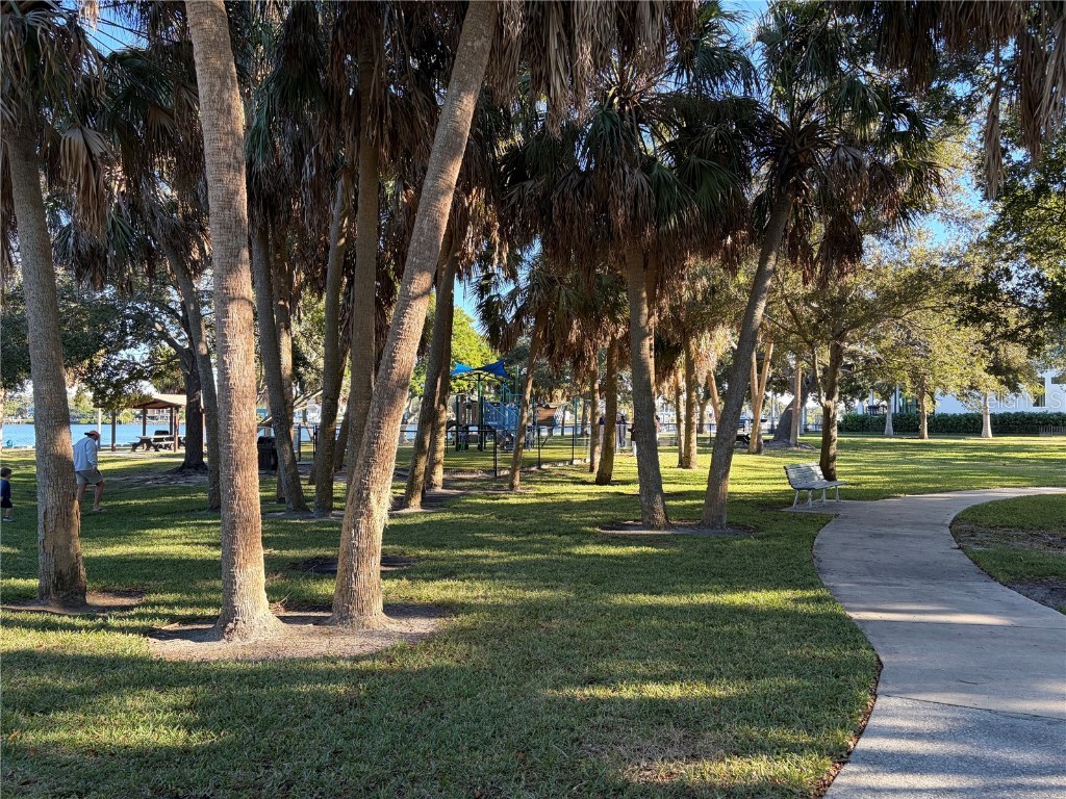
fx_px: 801
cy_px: 400
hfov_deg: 67.3
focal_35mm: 26
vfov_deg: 53.1
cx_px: 533
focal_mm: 5.96
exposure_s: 1/302
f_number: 1.6
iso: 50
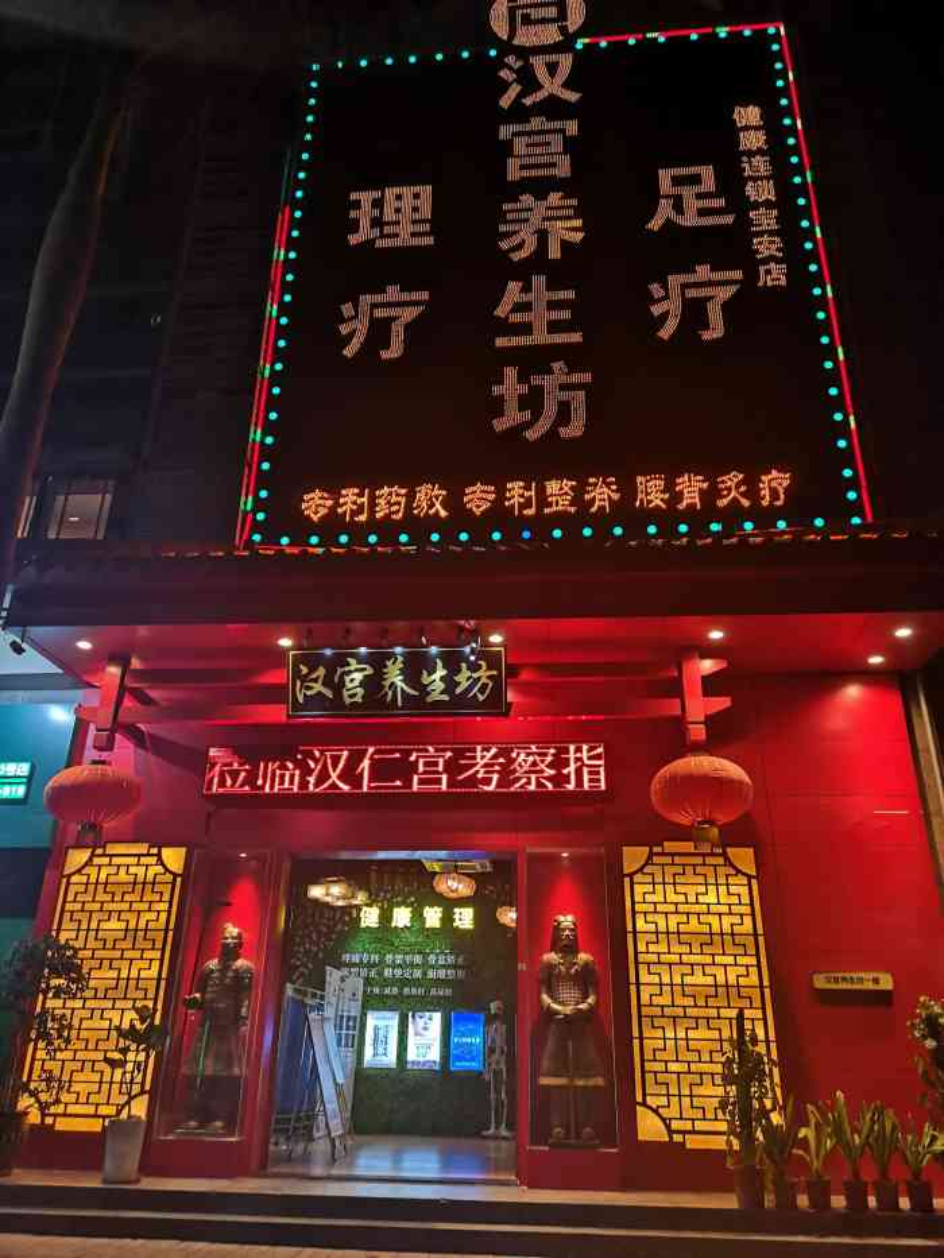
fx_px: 945
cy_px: 629
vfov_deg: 67.3
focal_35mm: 26
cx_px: 472
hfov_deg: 53.1
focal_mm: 4.75
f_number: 1.8
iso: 250
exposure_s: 1/33.3
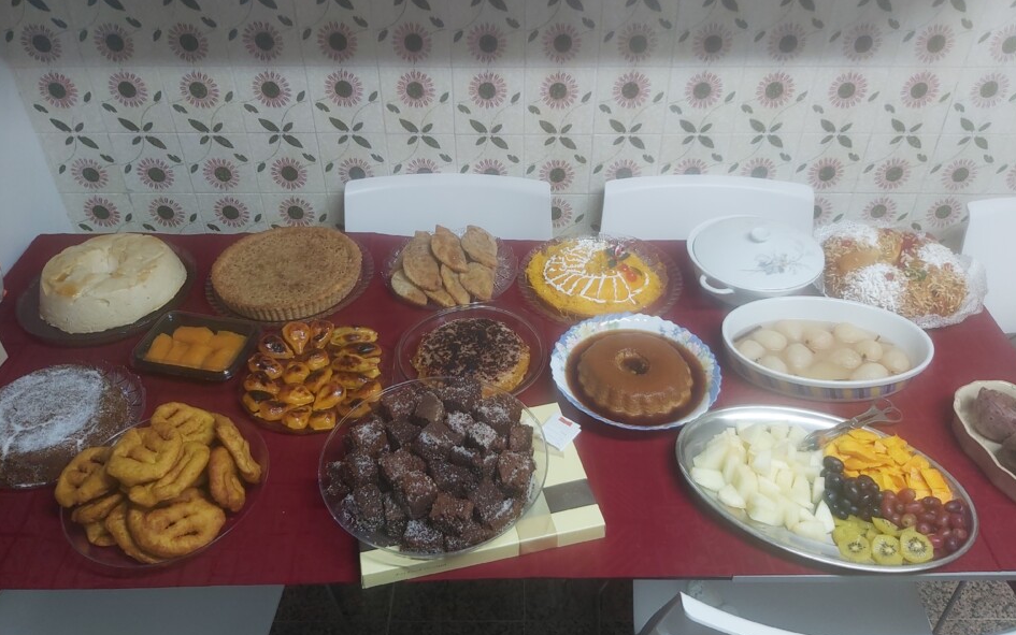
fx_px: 775
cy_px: 305
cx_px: 513
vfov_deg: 44.5
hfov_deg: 66.5
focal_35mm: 28
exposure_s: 1/50
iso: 125
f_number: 1.7
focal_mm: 3.92
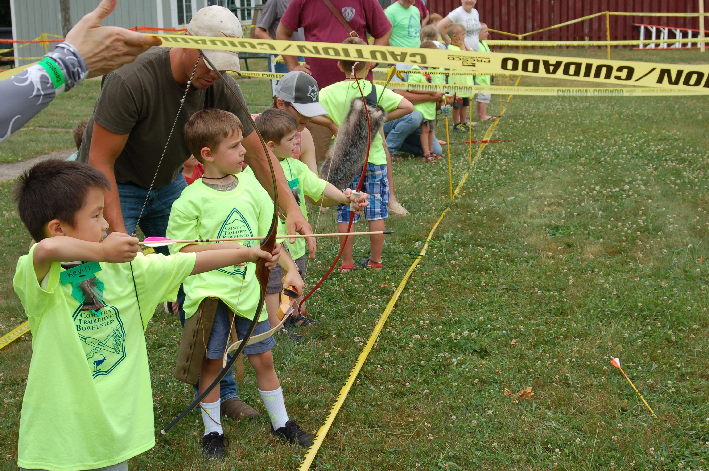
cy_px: 236
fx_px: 1181
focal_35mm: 60
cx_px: 354
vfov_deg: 22.6
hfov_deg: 33.4
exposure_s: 1/250
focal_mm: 40
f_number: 8
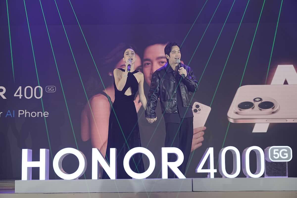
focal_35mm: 68
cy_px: 99
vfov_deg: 20.0
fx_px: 561
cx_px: 148
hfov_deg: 29.7
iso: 400
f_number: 5
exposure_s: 1/160
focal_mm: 68
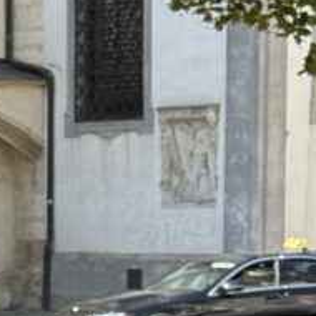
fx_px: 2365
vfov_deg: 7.4
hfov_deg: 7.5
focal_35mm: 229
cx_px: -211
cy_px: 551
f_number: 1.78
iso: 64
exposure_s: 1/527
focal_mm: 6.76
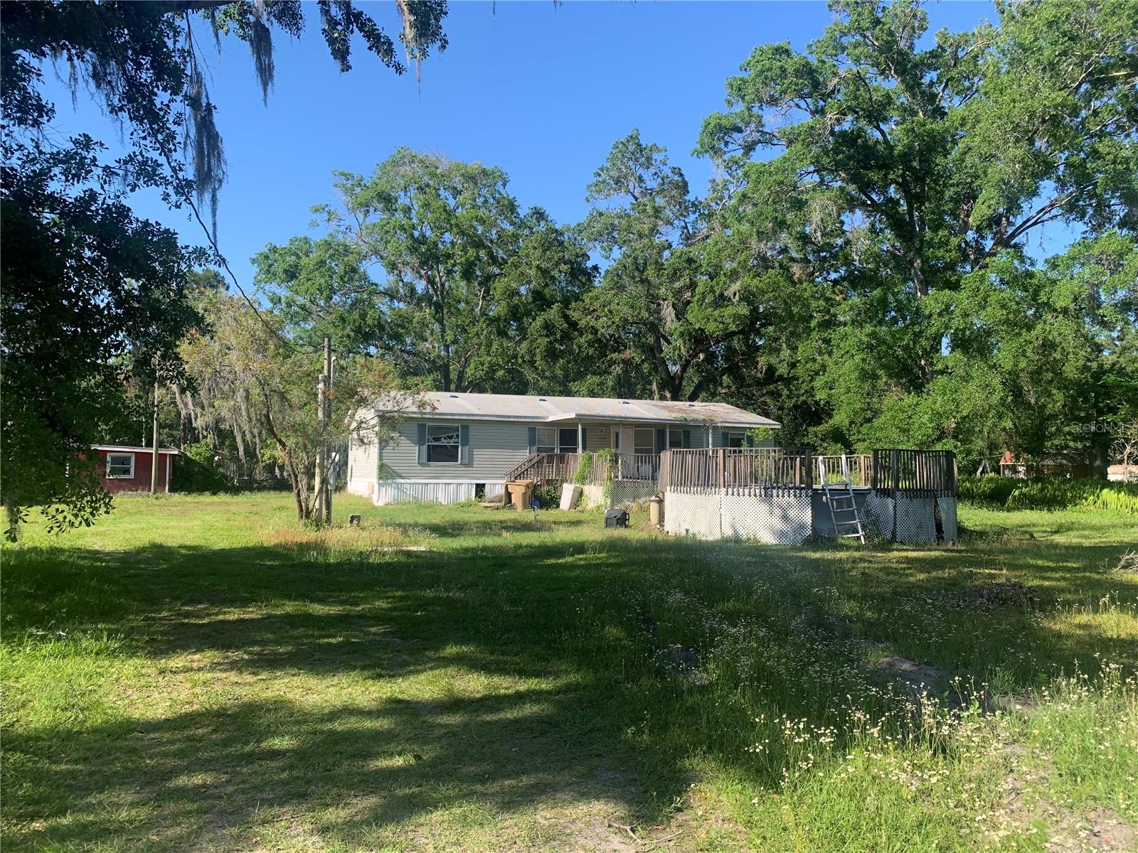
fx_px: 855
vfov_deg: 53.1
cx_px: 569
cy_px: 426
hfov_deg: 67.3
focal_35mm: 26
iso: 25
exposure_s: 1/887
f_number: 1.8
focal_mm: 4.25
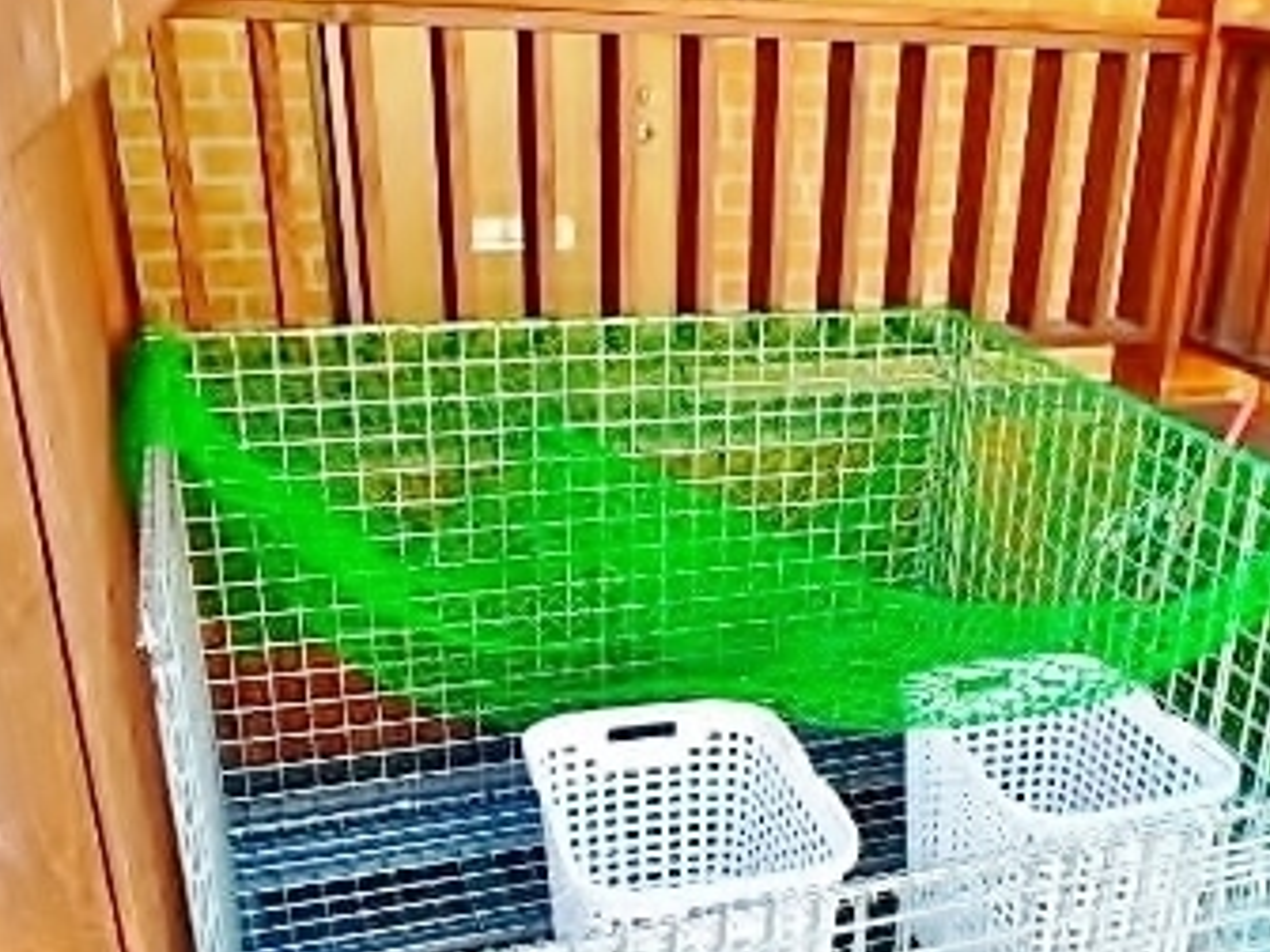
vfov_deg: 35.1
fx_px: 1468
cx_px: 828
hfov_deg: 46.2
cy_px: 729
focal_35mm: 40
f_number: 3.5
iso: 125
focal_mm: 3.7
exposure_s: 1/60
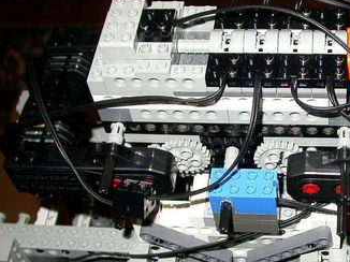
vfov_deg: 21.0
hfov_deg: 27.0
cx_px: 304
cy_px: 143
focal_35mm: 70
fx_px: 707
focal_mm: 7.85
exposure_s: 1/60
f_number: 2.6
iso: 100
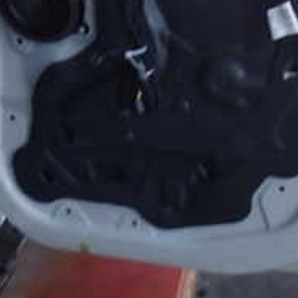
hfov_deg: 19.6
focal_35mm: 86
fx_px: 838
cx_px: 293
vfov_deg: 19.7
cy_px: 19
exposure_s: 1/30
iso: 125
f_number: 6.3
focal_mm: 5.4
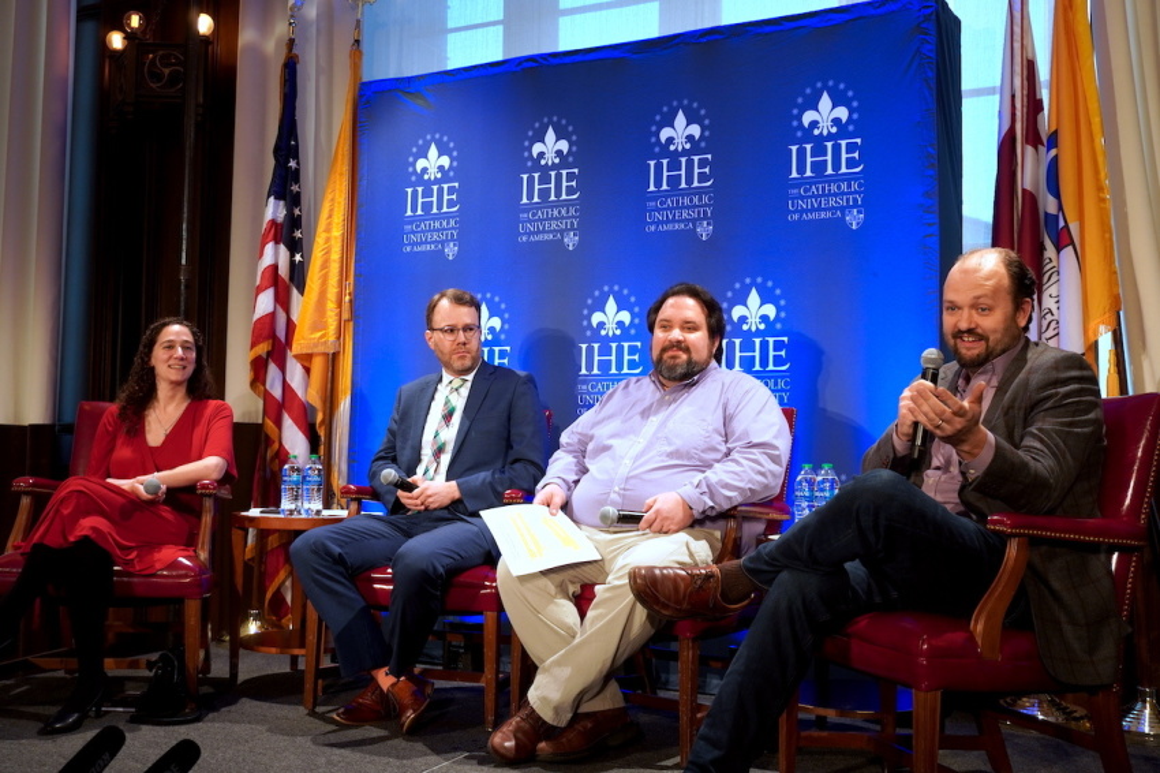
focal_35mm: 36
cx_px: 580
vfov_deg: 36.8
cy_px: 386
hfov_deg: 53.2
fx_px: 1159
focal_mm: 24
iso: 250
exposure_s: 1/40
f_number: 4.5
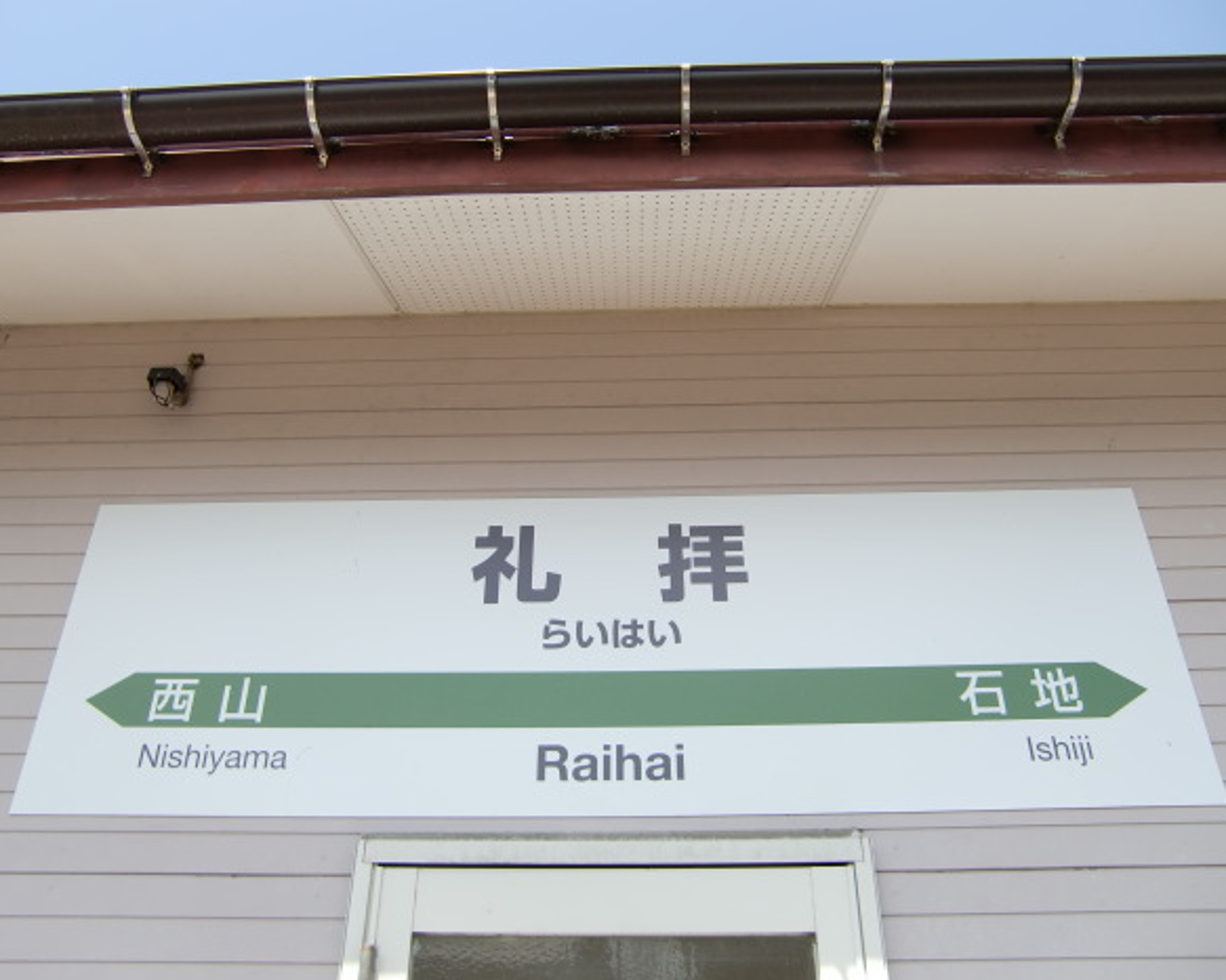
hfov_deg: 58.8
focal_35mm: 30
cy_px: 477
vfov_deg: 48.5
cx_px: 616
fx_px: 1088
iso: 64
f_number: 2.6
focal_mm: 4.9
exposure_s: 1/640
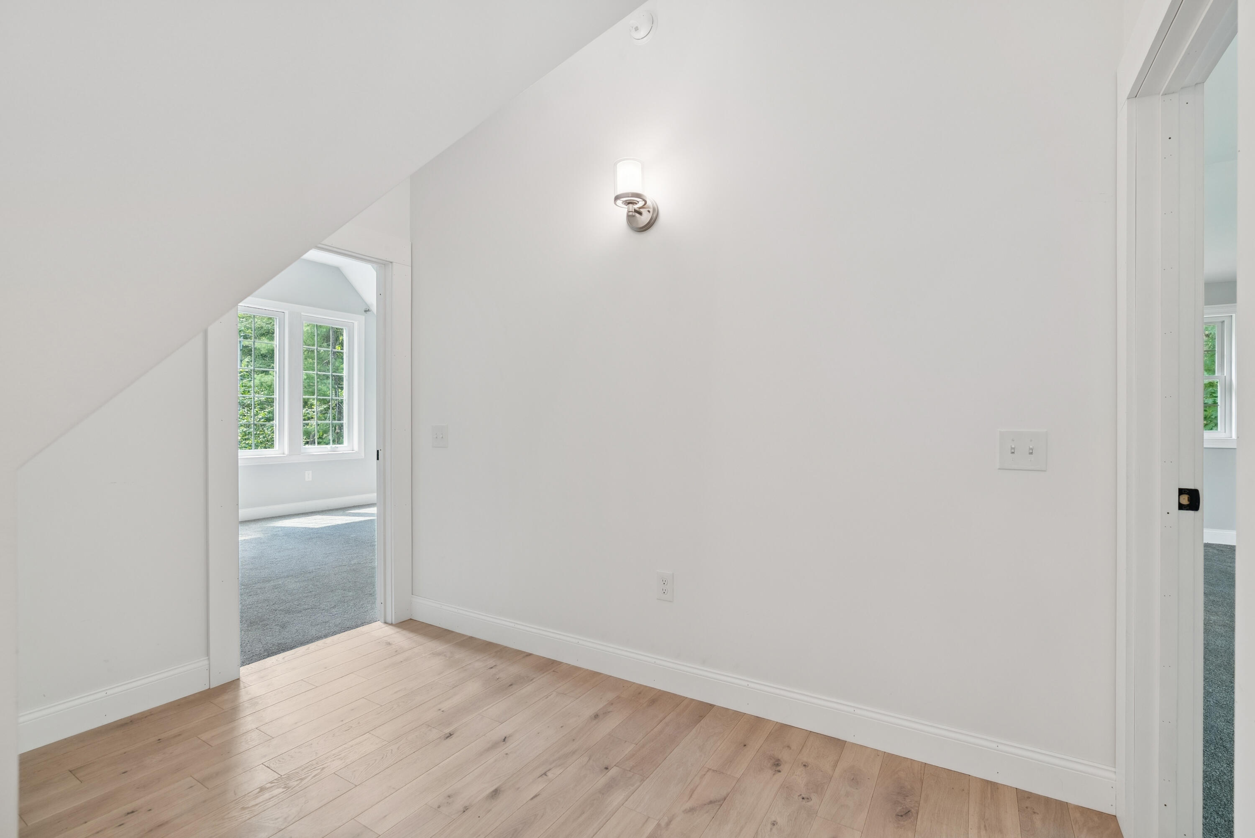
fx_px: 558
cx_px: 628
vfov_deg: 73.8
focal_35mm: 16
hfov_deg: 96.7
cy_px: 419
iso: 320
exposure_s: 1/15
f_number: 7.1
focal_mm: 16
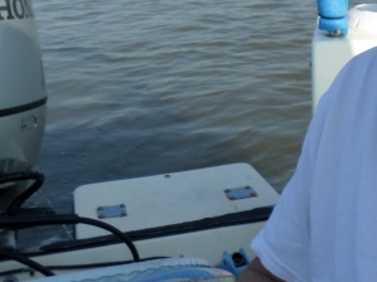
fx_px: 729
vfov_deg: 20.0
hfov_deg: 29.0
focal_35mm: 67
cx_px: 168
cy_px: -89
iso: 80
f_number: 2.5
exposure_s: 1/1000
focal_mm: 4.5
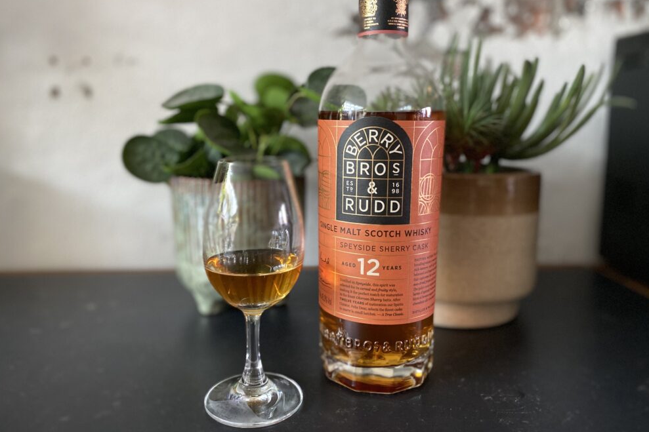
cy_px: 191
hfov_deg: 65.5
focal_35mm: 28
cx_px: 321
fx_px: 505
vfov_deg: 46.3
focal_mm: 4.25
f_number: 1.8
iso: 640
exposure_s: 1/31
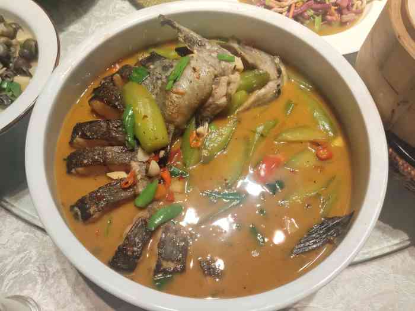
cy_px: 156
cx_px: 208
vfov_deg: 46.8
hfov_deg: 60.0
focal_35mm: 30
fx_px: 360
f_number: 1.8
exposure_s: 1/50
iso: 483
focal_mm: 4.35
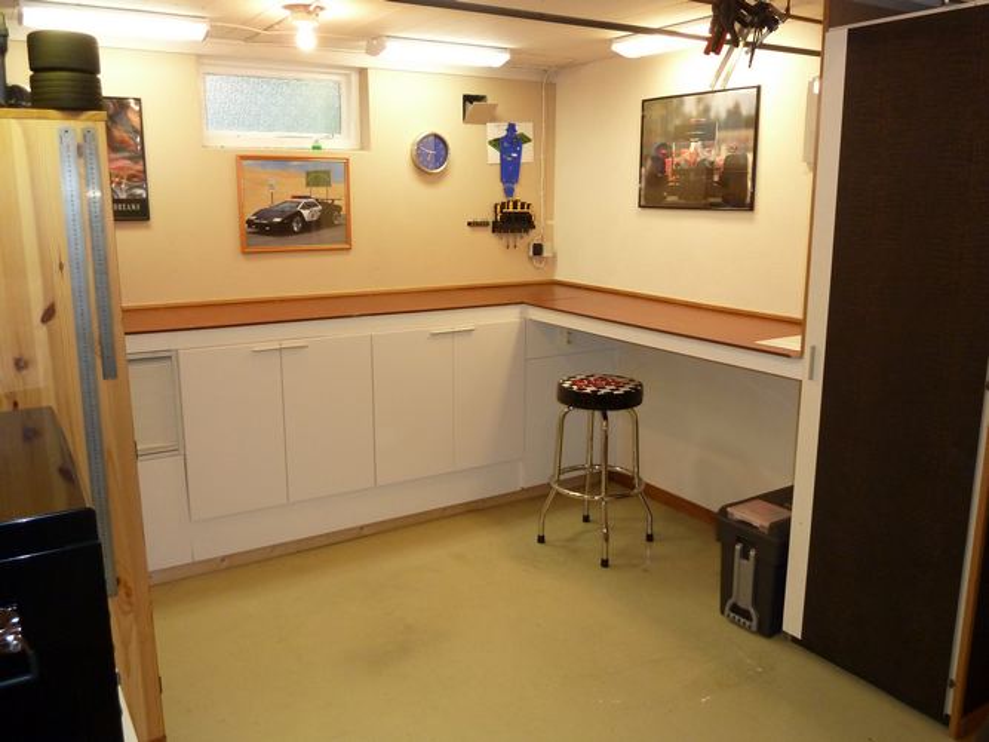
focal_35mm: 29
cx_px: 494
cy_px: 371
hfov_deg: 61.7
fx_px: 828
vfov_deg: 48.2
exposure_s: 1/30
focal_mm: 4.7
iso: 250
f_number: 3.4
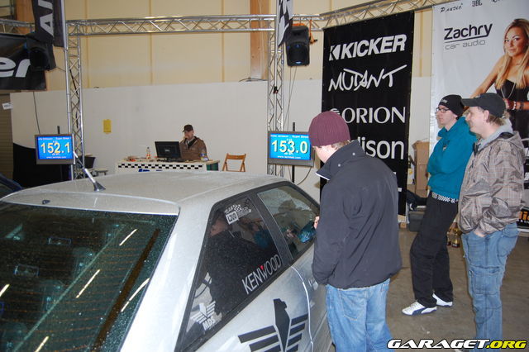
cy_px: 176
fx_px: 397
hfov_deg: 67.4
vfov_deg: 47.9
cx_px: 264
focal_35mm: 27
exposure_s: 1/60
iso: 400
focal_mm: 18
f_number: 3.5
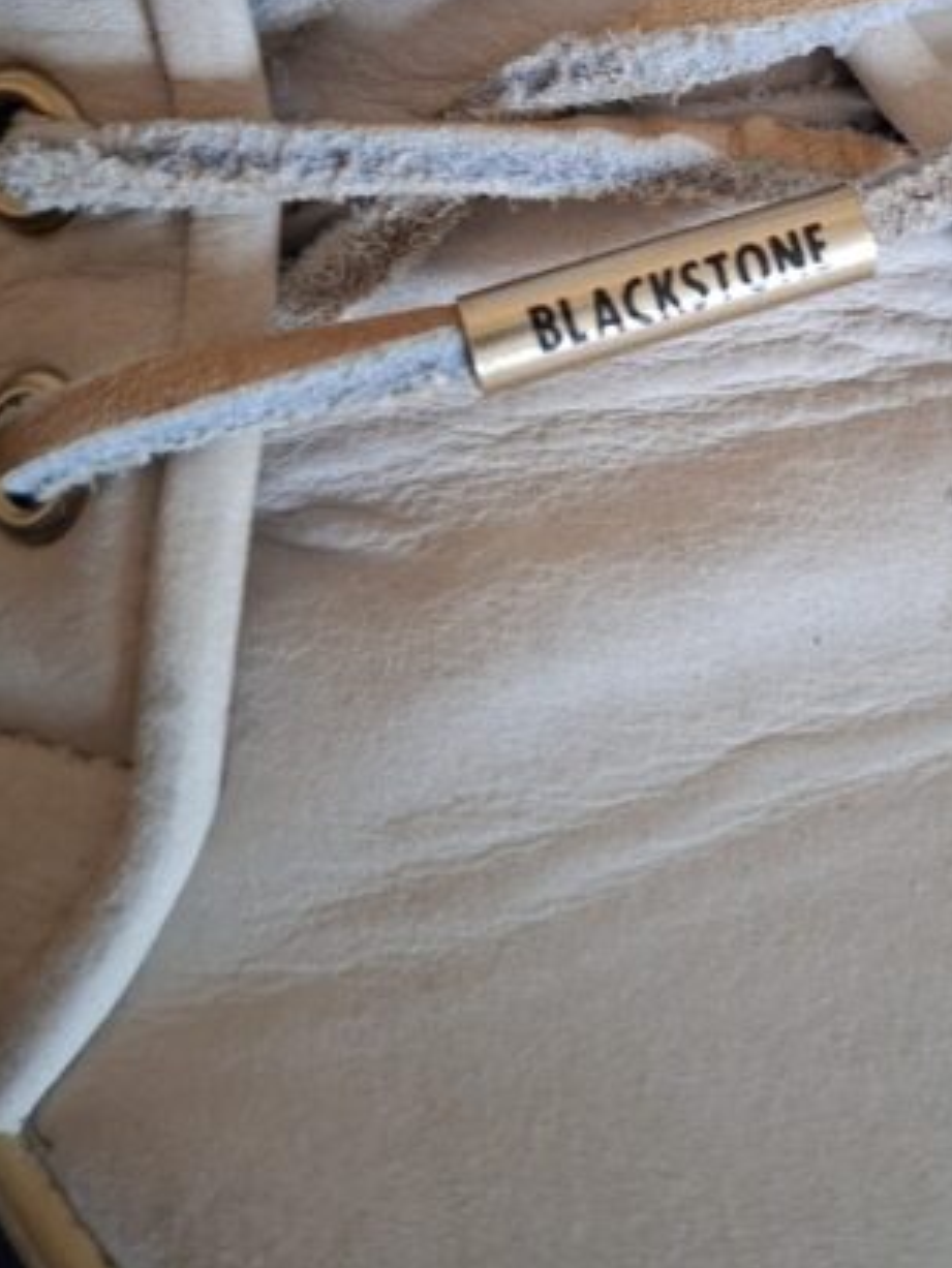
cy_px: 130
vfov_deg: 39.1
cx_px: 723
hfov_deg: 31.6
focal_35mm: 45
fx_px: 1649
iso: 640
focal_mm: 5.54
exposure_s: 1/25
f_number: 1.8
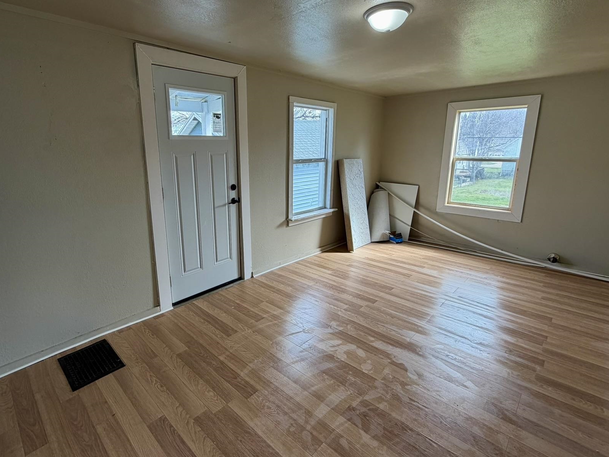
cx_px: 274
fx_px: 317
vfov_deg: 71.5
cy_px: 213
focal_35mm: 18
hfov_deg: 87.5
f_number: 2.2
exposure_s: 1/120
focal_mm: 2.22
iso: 80
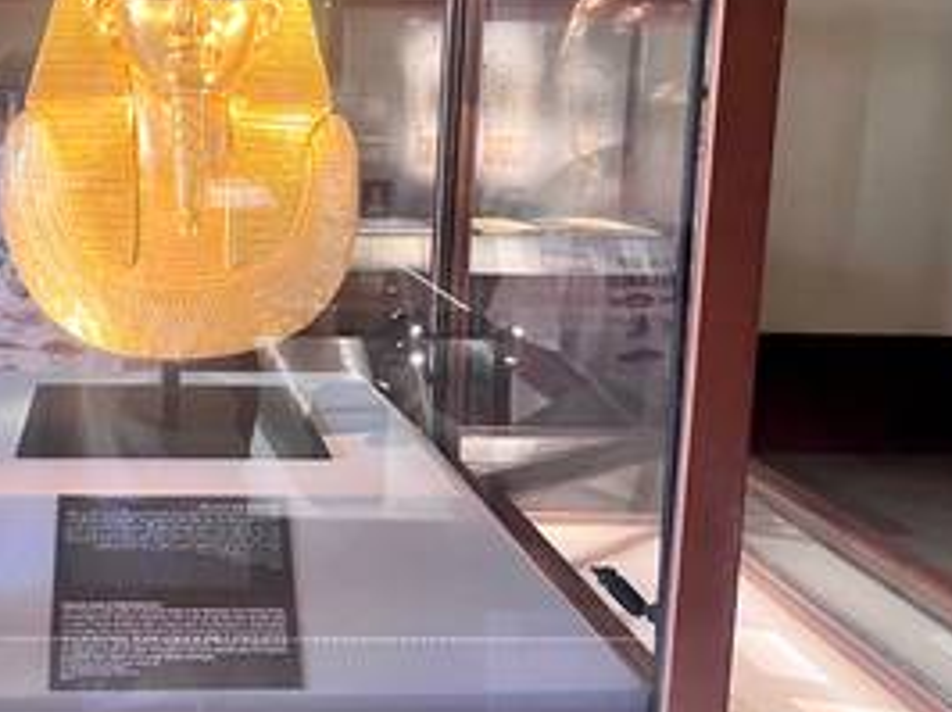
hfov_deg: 39.0
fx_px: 1291
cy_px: 279
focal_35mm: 47
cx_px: 197
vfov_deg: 30.7
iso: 400
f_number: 1.6
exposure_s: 1/60
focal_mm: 5.1
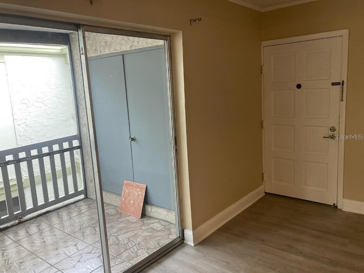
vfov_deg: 49.7
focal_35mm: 28
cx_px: 182
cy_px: 136
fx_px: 294
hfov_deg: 63.4
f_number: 1.8
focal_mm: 3.99
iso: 160
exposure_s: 1/60
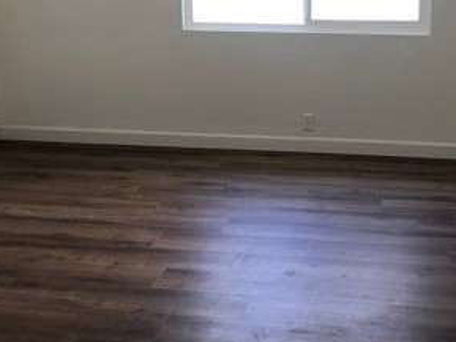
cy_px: 101
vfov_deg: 23.5
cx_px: 295
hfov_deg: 31.0
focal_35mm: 62
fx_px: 817
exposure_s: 1/30
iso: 25
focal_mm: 4
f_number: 1.8
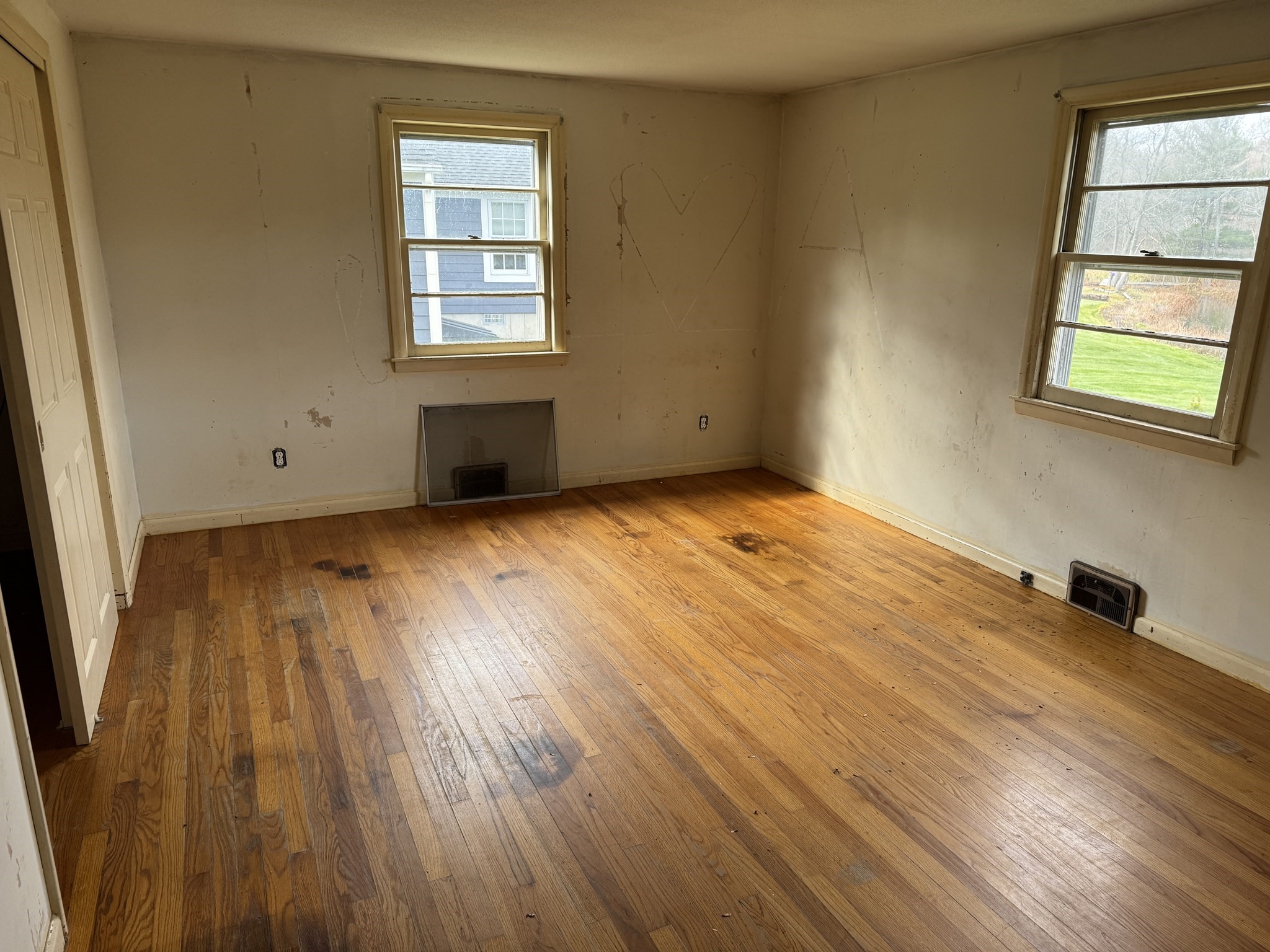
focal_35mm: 24
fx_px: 881
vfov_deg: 56.8
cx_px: 635
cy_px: 476
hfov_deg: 71.6
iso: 100
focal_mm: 6.76
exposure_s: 1/121
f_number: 1.78
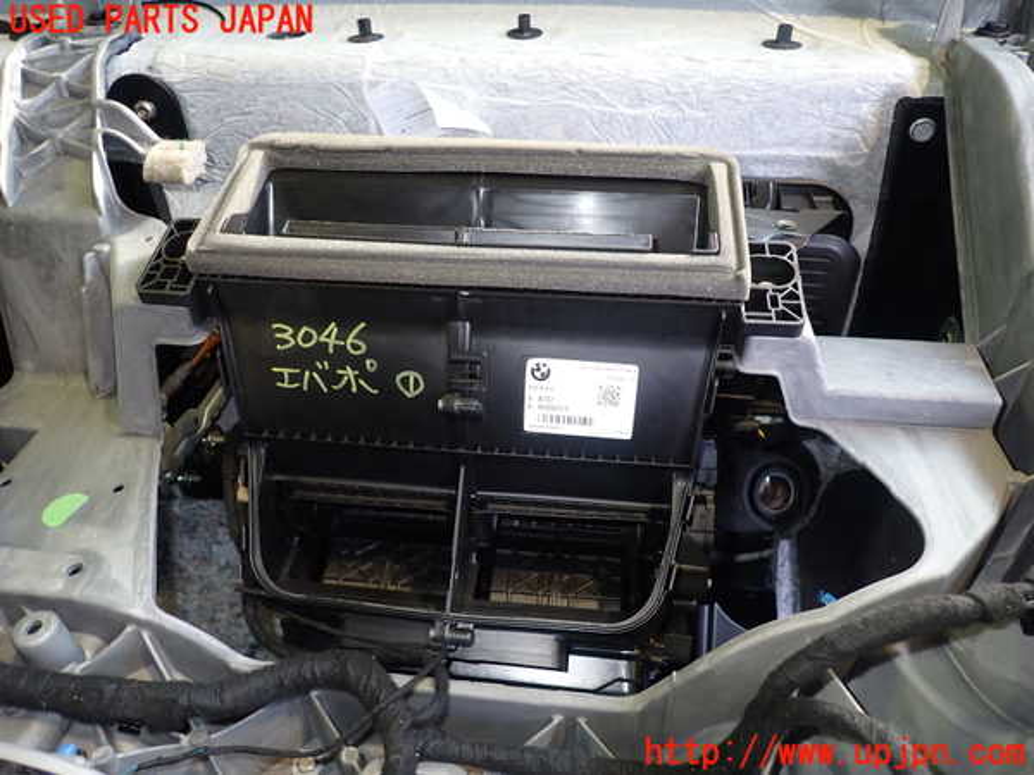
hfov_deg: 69.4
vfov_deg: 54.9
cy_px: 388
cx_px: 517
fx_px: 747
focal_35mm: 25
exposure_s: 1/30
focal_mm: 4.5
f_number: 2
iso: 200
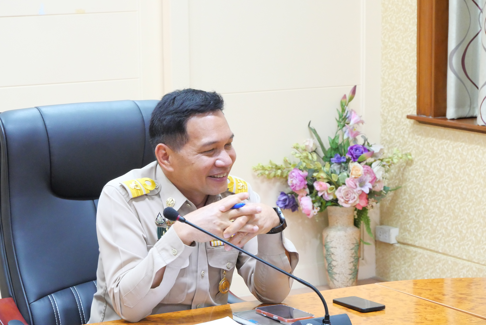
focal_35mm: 124
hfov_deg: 16.5
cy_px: 162
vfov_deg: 11.1
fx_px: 1675
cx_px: 243
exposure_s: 1/10
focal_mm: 60
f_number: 7.1
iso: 3200
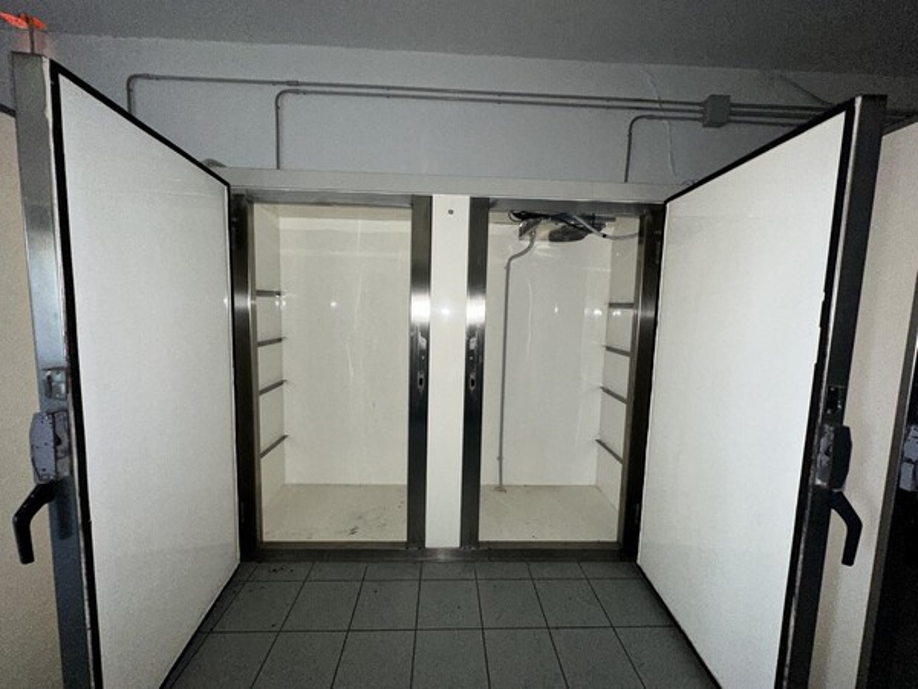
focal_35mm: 14
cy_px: 344
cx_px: 459
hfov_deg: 102.1
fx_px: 371
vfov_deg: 85.7
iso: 250
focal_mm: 2.22
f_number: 2.2
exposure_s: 1/40
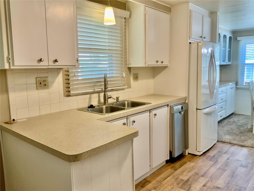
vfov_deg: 48.2
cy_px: 96
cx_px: 127
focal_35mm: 29
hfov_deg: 61.7
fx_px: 213
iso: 64
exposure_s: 1/60
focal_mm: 3
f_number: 1.8
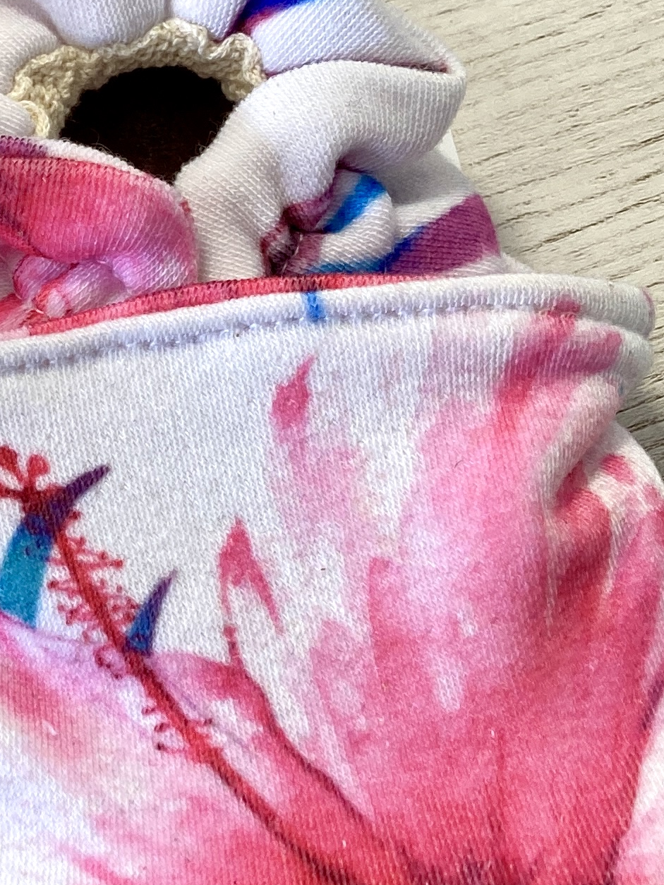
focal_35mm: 90
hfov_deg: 15.8
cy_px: 387
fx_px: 2301
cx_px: -147
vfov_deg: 21.8
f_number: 1.8
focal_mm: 3.99
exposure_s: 1/50
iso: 50
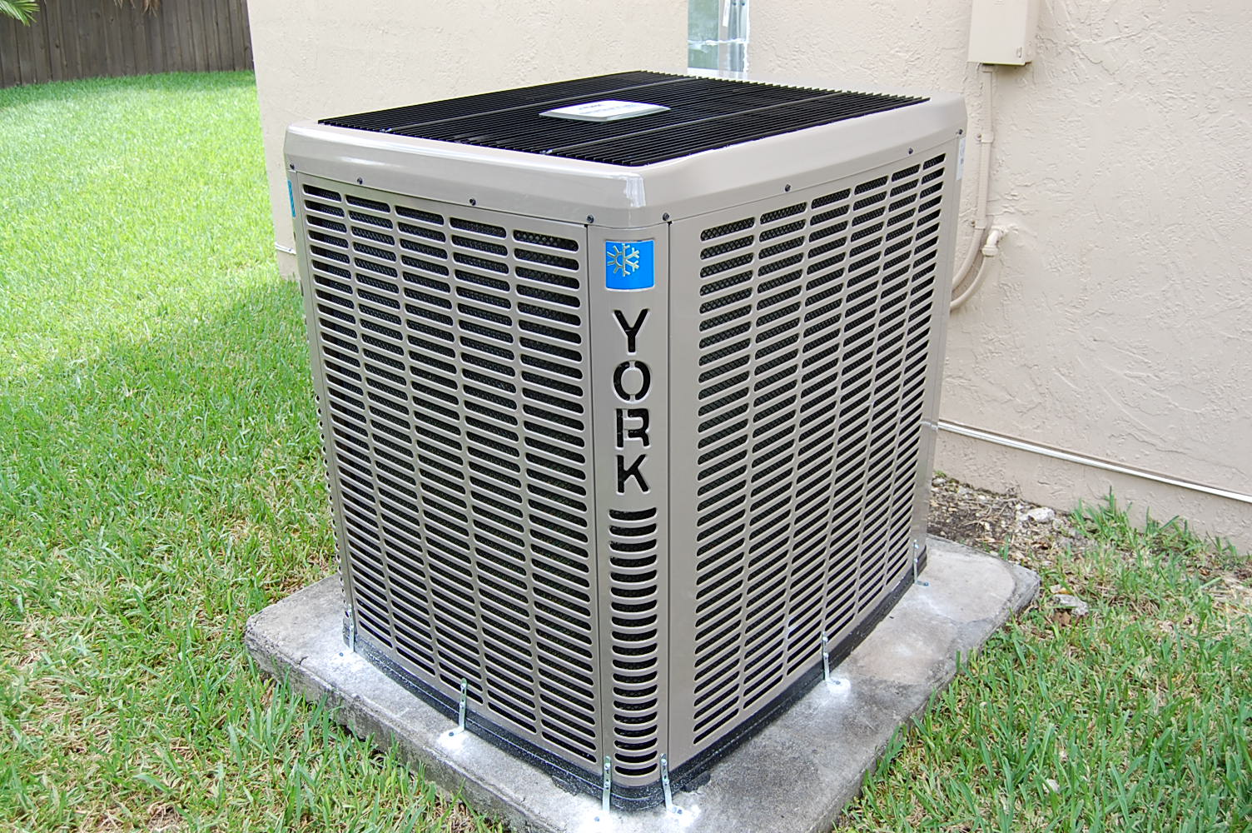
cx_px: 626
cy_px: 416
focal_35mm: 33
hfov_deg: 57.3
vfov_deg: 39.9
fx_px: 1147
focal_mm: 22
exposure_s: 1/125
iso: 200
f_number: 5.6
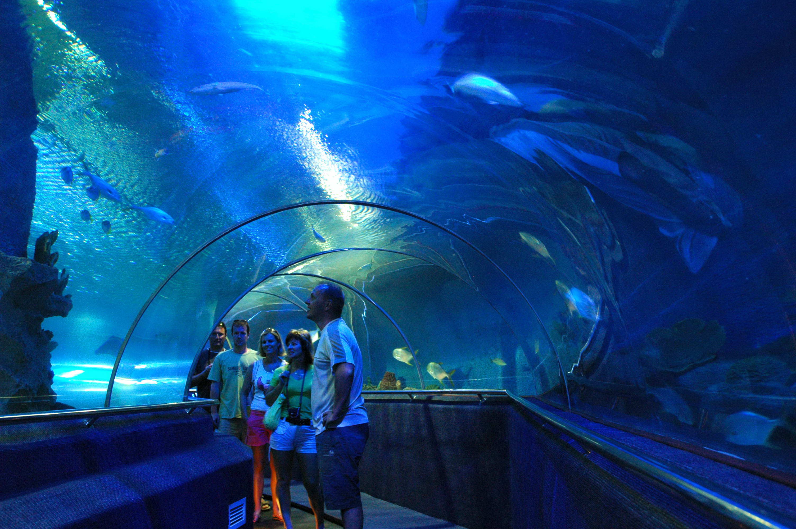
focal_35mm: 36
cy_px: 264
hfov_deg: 53.2
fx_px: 795
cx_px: 398
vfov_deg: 36.8
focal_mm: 24
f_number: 4
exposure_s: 1/20
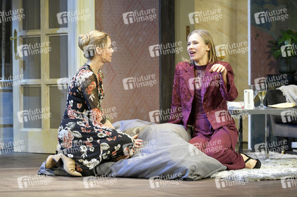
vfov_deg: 9.8
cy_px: 98
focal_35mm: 140
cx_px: 148
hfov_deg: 14.7
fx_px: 1154
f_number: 5.6
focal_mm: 140
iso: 3200
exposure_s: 1/200
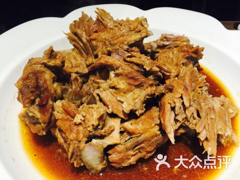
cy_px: 90
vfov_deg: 48.2
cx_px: 120
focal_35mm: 29
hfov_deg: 61.7
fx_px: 201
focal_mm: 4.15
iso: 32
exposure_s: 1/30
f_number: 2.2
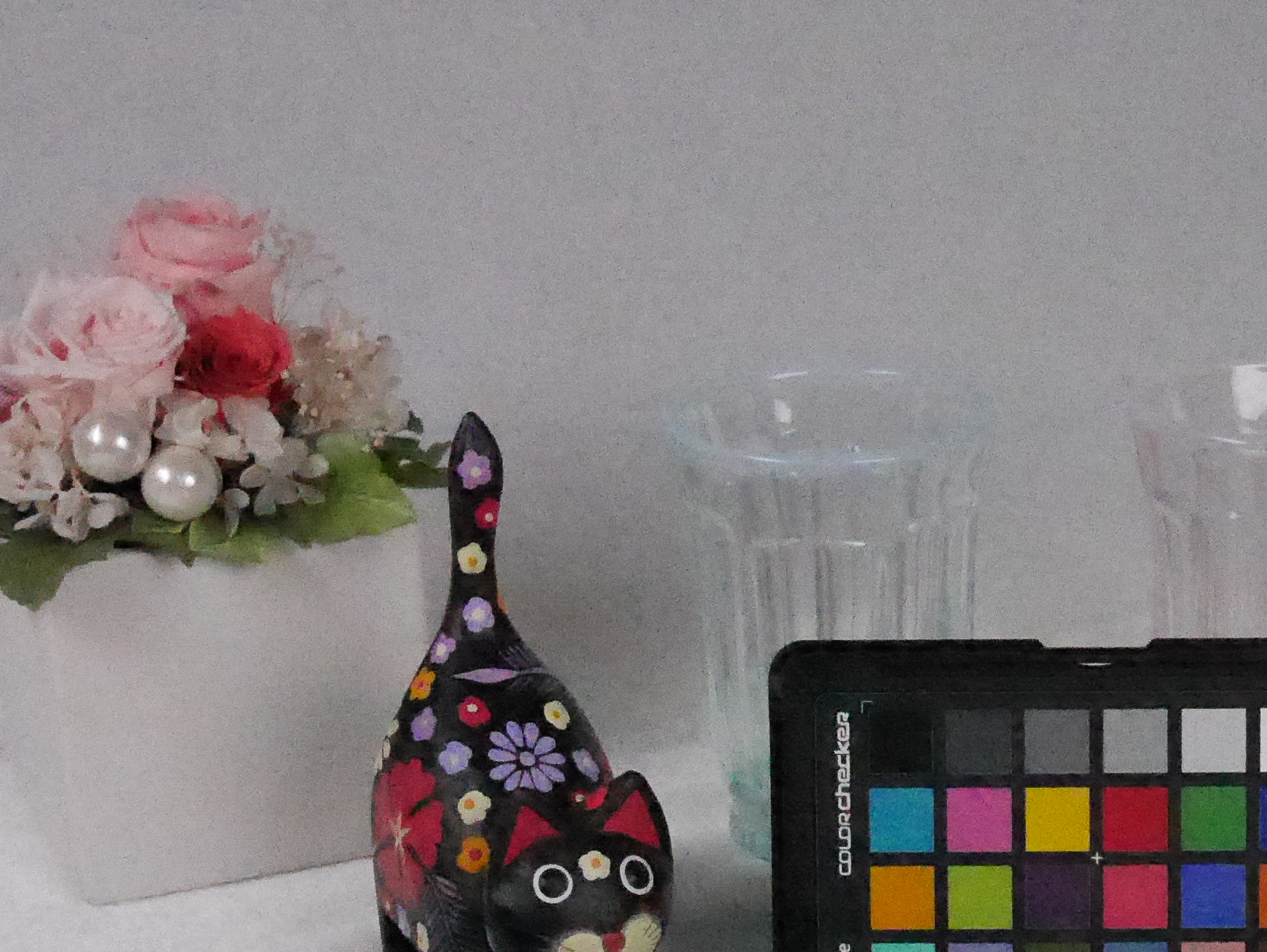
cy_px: 913
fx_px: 3516
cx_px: 1061
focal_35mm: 96
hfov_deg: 20.1
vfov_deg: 15.2
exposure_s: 1/1600
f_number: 5.6
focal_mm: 20
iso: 25600
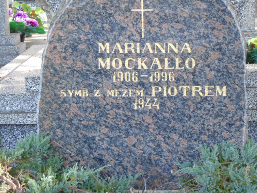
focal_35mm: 107
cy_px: 89
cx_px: 142
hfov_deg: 18.4
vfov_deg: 13.8
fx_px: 795
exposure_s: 1/30
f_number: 4.3
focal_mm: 17
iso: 100
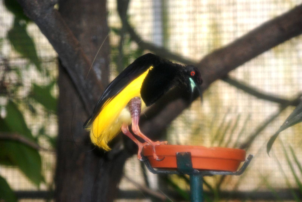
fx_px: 1386
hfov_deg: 12.4
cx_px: 151
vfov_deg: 8.3
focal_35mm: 165
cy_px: 101
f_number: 4.2
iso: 1600
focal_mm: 110
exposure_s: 1/160
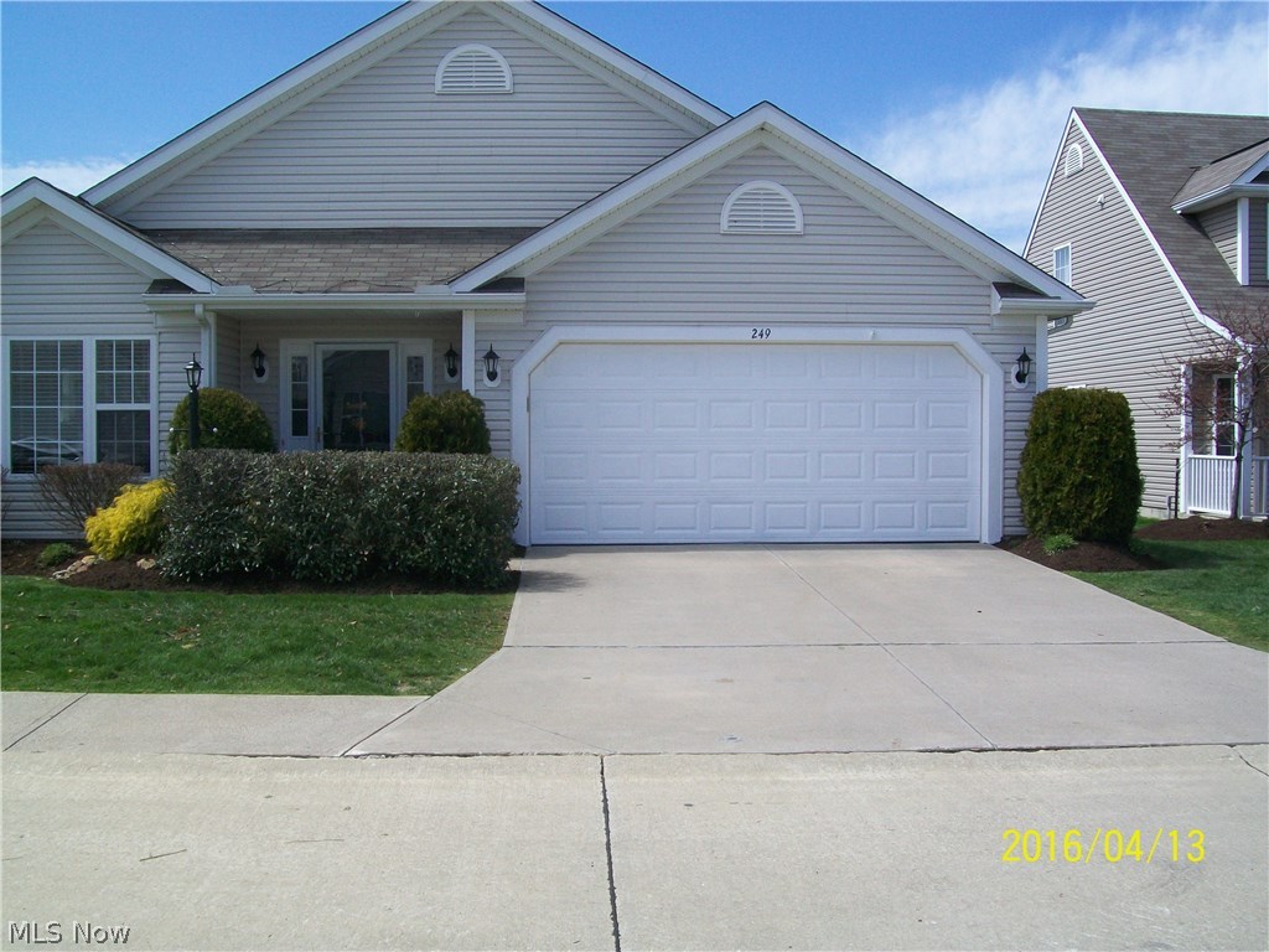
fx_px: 1320
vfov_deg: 39.7
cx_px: 634
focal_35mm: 36
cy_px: 476
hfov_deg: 51.4
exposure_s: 1/500
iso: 64
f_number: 4.8
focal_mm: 6
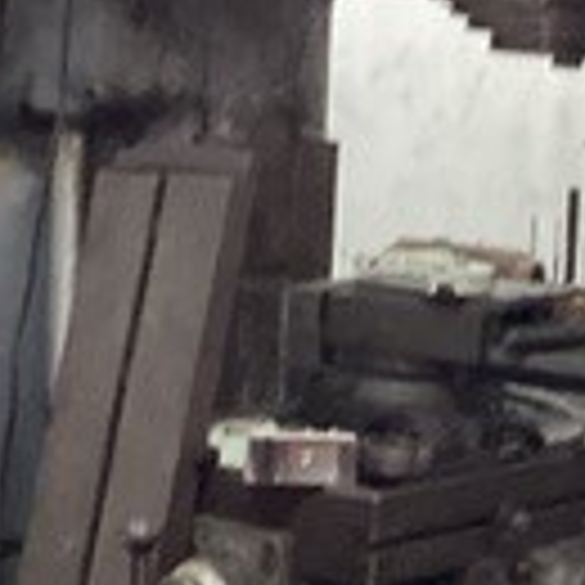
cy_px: 423
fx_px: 2581
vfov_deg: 12.9
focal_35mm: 135
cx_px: 374
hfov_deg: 12.9
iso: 200
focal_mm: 3.3
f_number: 2.4
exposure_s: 1/50
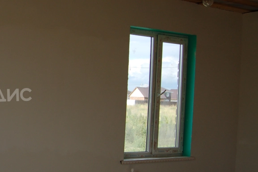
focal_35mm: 130
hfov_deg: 15.4
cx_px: -20
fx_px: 931
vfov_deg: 10.5
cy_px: 95
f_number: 8
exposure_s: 1/250
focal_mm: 40
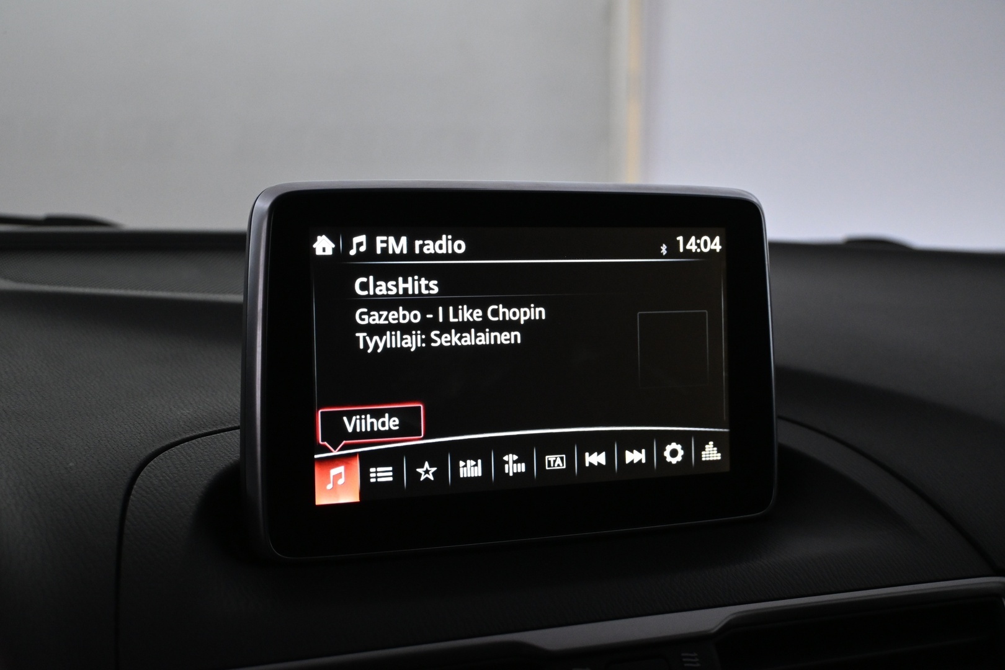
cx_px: 502
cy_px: 335
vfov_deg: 26.5
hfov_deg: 38.9
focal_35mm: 51
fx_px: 1424
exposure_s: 1/125
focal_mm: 34
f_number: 5
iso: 1800
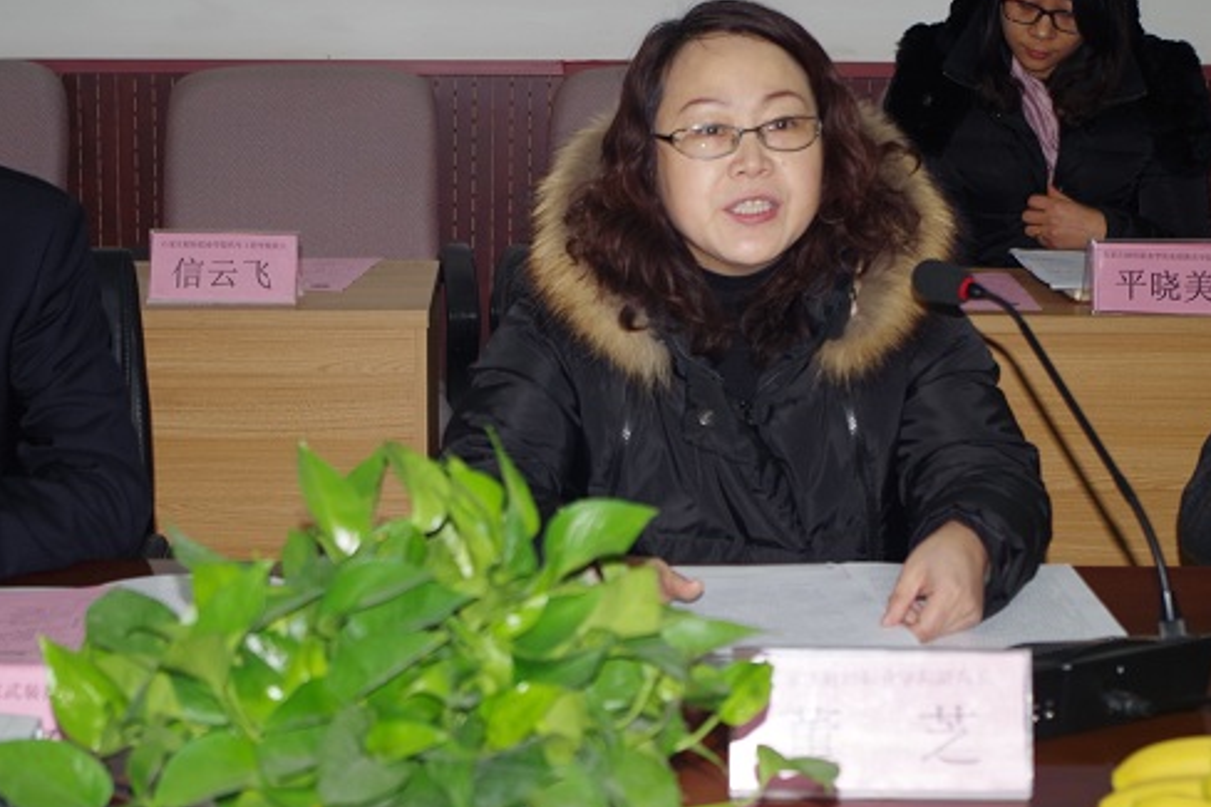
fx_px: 3127
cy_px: 389
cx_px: 598
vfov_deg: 14.7
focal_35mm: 93
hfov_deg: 21.9
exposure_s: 1/40
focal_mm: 55
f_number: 5.6
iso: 400
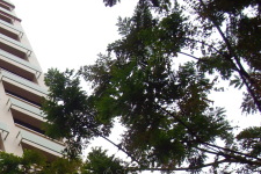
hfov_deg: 20.4
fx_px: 681
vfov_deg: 14.3
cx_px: -42
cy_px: 175
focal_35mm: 94
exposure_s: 1/160
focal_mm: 6.2
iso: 80
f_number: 5.6
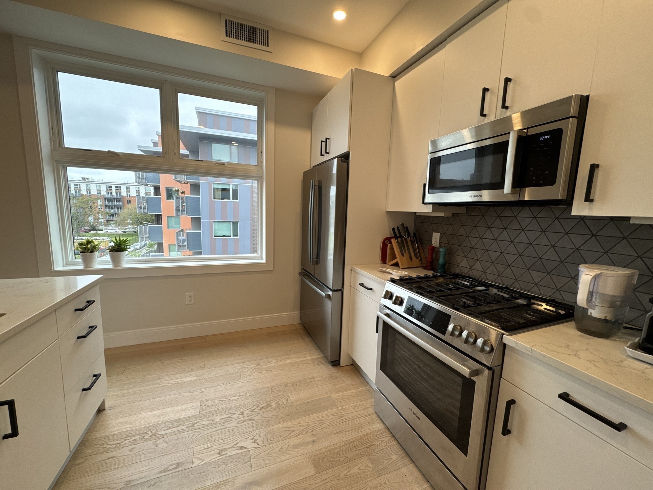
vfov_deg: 85.7
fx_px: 264
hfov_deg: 102.1
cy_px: 245
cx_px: 326
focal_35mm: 14
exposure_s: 1/120
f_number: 2.2
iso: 125
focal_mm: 2.22
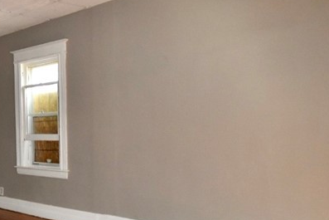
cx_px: 5
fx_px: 375
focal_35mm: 41
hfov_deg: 41.6
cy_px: 159
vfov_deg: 32.2
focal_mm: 10
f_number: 4.5
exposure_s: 1/125
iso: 1600
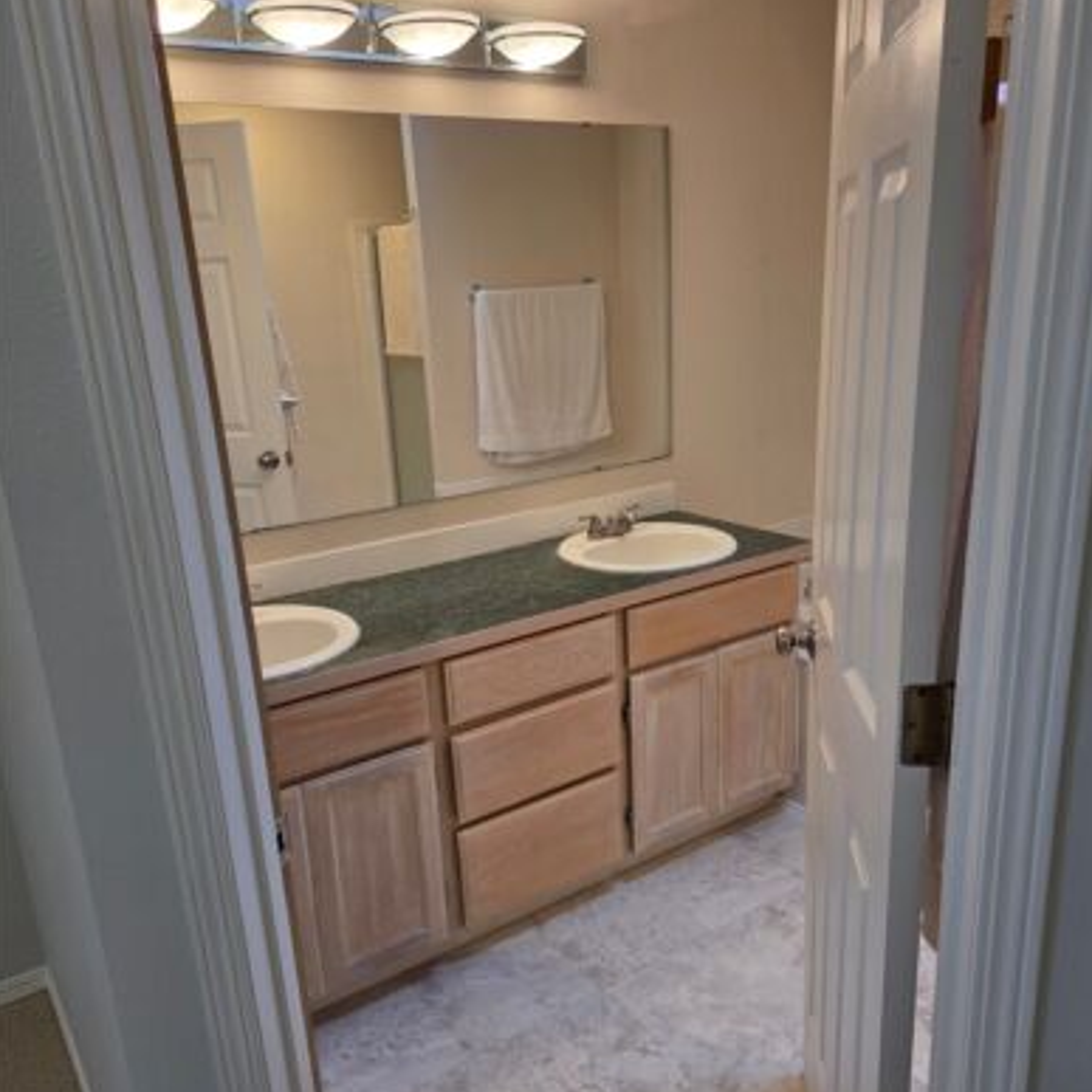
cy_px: 594
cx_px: 556
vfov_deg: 57.2
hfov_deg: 57.3
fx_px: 999
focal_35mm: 28
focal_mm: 5.4
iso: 80
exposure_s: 1/120
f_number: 1.8
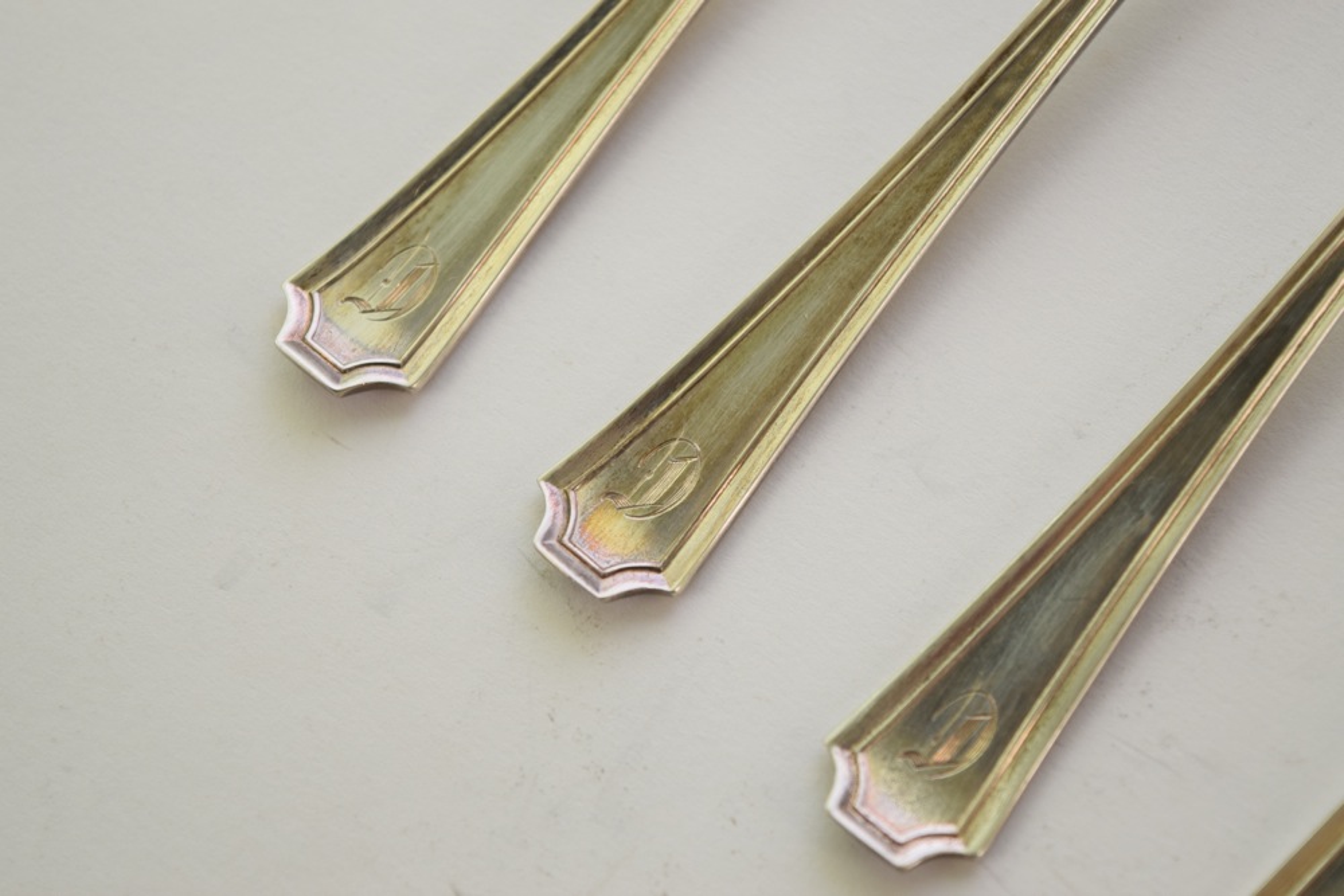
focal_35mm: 82
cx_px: 672
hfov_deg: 24.6
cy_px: 448
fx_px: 3080
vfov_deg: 16.6
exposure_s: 1/125
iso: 560
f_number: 5.6
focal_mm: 55
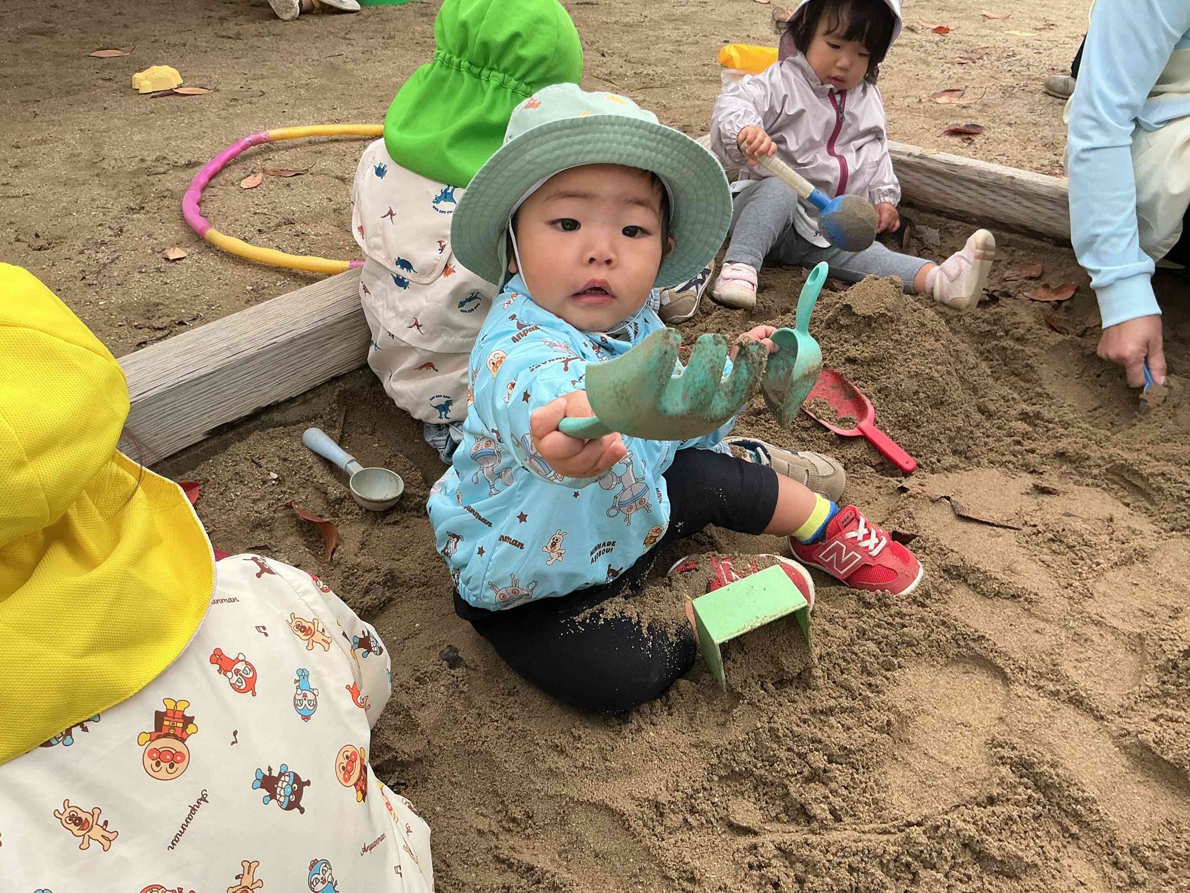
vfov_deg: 48.2
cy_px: 446
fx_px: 997
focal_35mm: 29
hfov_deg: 61.7
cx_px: 595
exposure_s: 1/250
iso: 25
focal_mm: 3
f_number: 1.8
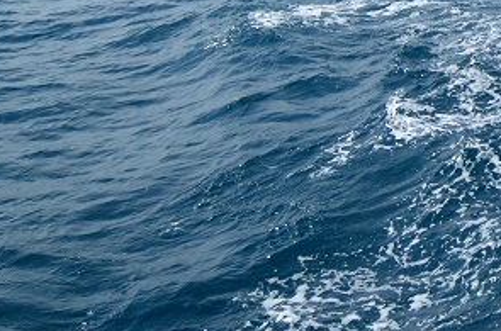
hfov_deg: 26.9
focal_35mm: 61
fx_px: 847
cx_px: 677
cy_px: -99
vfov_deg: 20.3
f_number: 4
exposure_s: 1/8000
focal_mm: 12
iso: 450
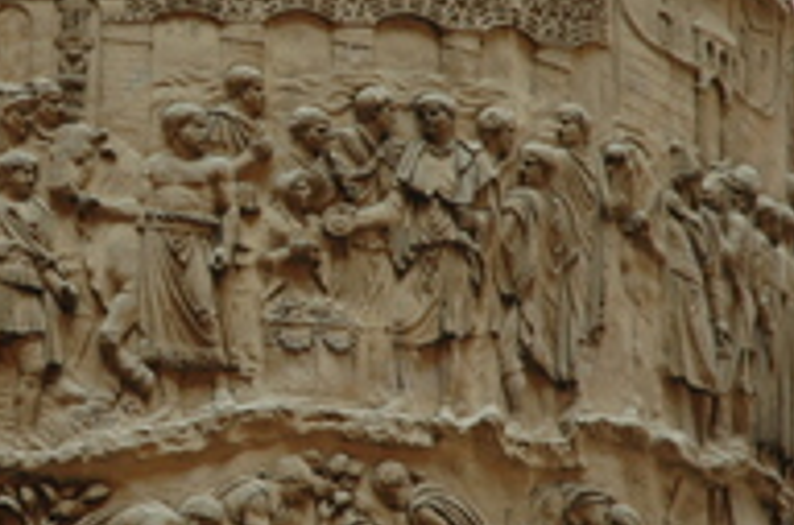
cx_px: 50
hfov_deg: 8.5
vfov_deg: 5.7
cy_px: 215
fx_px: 5302
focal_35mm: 241
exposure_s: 1/15
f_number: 4.5
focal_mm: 70
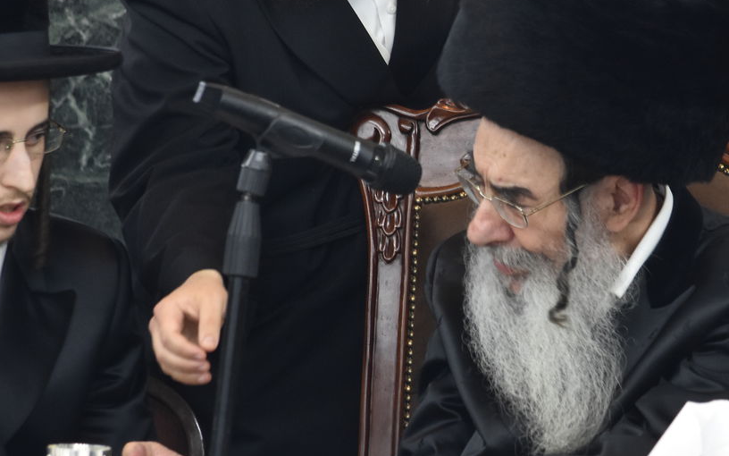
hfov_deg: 6.4
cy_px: 254
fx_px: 6514
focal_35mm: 328
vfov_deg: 4.0
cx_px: 382
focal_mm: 125
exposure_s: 1/60
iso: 1250
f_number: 5.6
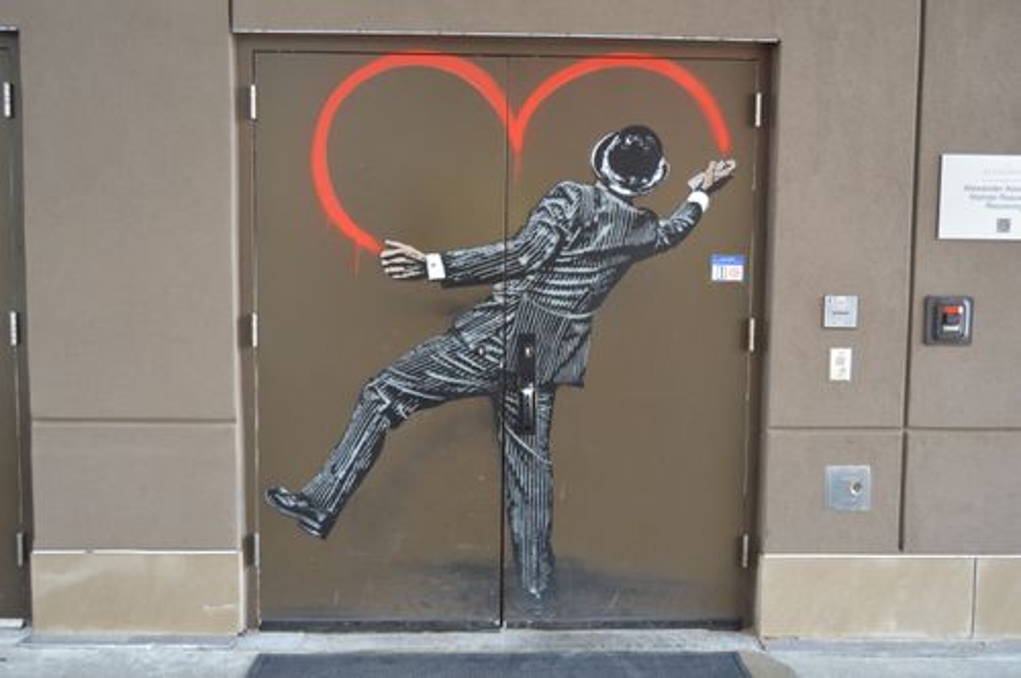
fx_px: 977
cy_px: 339
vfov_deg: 38.3
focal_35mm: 34
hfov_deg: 55.2
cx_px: 510
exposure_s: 1/60
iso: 400
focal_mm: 23
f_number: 4
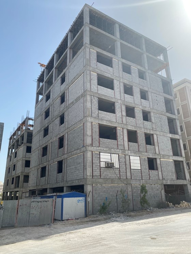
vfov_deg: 67.3
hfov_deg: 53.1
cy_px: 127
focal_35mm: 26
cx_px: 96
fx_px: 191
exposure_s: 1/2571
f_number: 1.8
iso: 32
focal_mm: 4.25
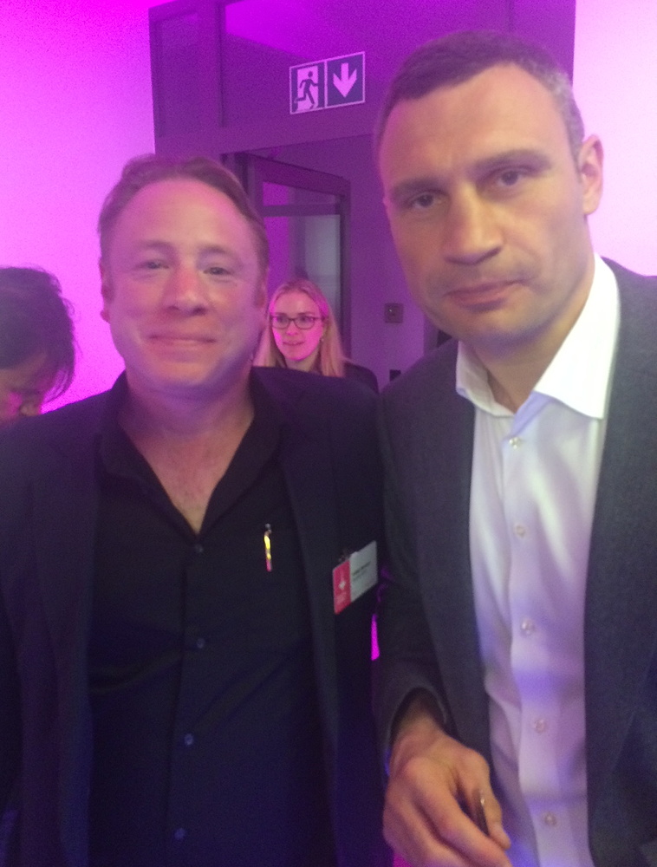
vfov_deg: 61.5
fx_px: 729
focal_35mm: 29
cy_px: 434
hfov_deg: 48.5
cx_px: 328
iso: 250
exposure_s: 1/17
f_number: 2.2
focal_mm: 4.15
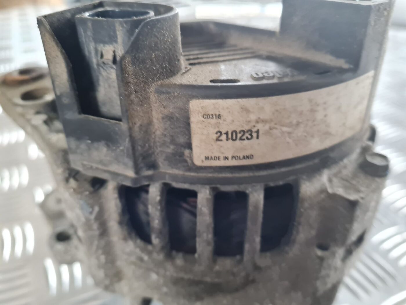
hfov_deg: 67.3
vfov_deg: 53.1
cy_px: 152
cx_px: 203
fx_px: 305
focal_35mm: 26
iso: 500
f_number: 1.8
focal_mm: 5.4
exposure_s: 1/50
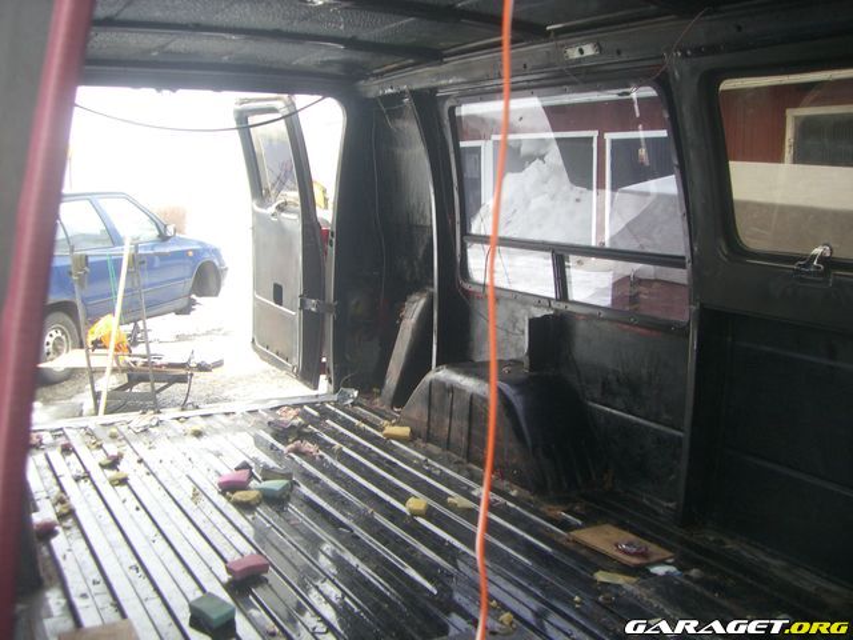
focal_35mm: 38
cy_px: 320
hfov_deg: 49.0
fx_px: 936
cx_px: 426
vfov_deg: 37.7
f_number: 2.7
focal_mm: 6.2
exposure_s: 1/80
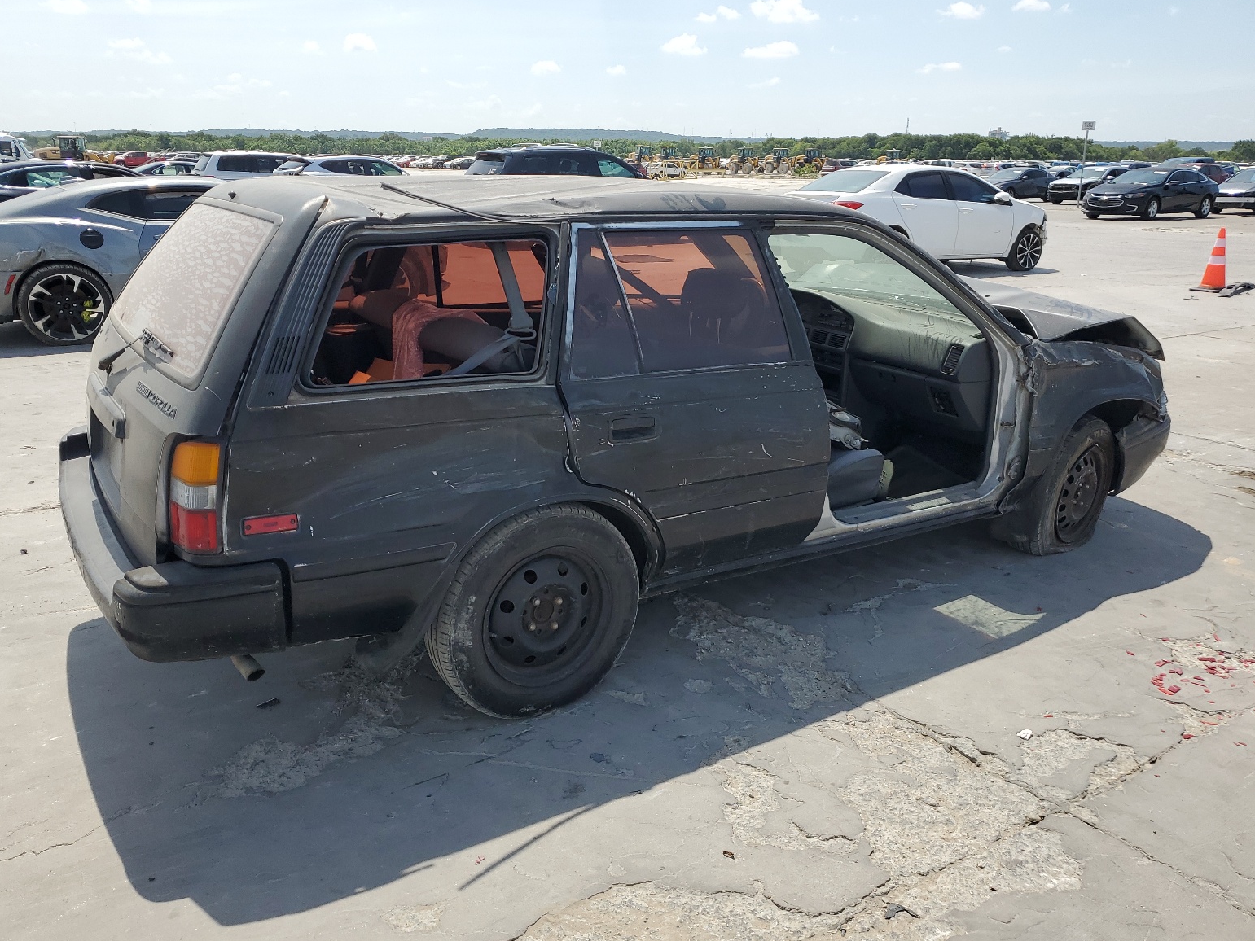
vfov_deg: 51.4
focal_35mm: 27
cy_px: 476
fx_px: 979
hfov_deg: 65.3
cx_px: 625
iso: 50
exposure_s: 1/3333
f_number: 1.5
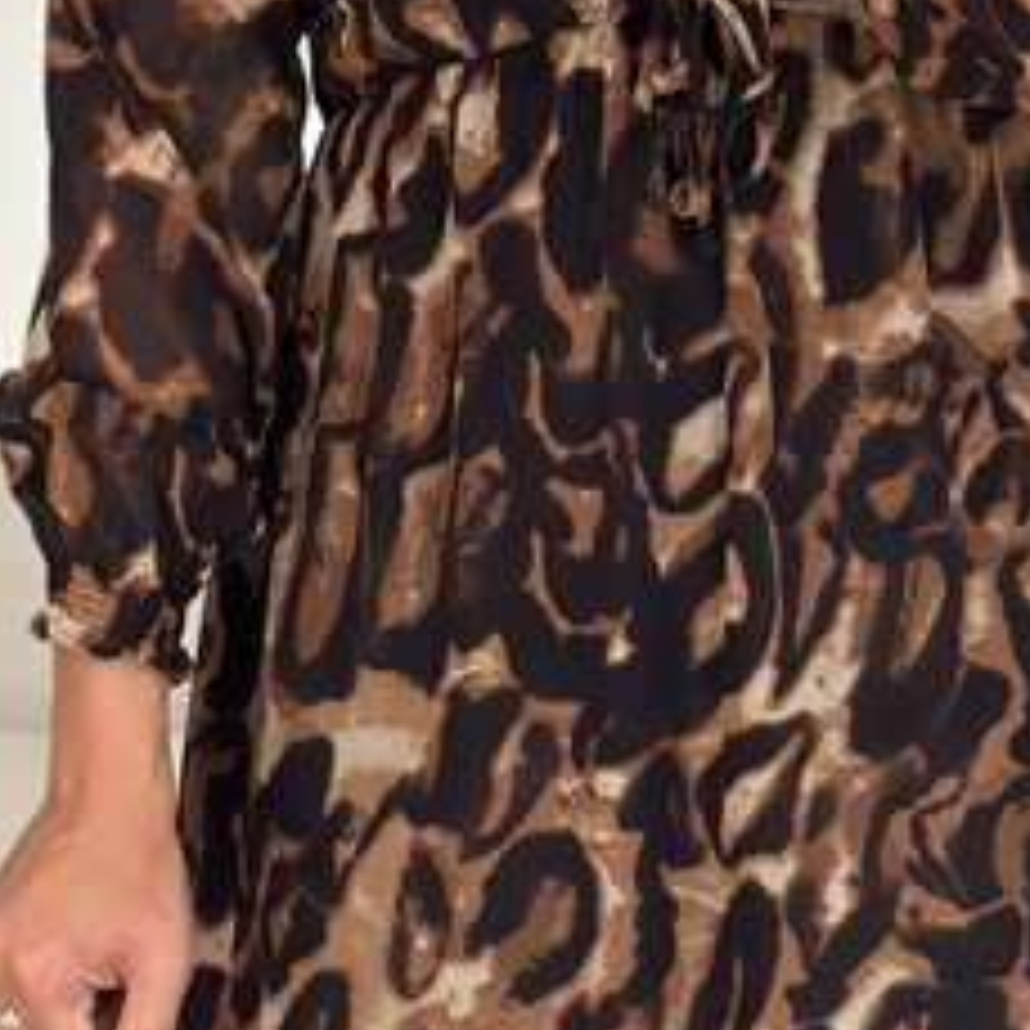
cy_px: 778
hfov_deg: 9.4
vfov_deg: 9.3
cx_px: 544
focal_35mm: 187
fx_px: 6295
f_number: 1.78
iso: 80
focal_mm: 6.86
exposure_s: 1/314
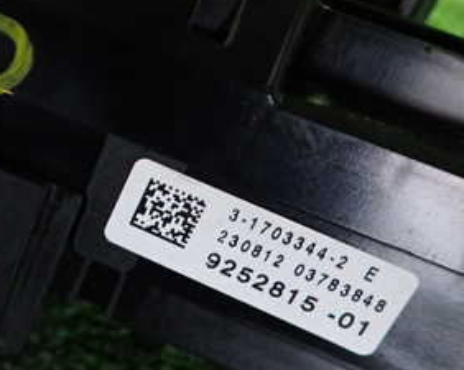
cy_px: 82
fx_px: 713
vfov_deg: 28.6
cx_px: 23
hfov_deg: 33.6
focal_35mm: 52
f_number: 2
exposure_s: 1/30
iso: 500
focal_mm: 4.5
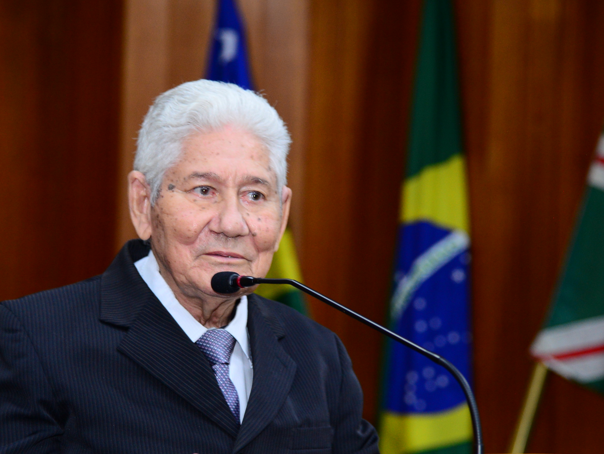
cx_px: 270
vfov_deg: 9.5
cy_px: 279
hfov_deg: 12.7
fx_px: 2722
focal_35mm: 156
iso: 1600
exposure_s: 1/60
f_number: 4
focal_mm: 105
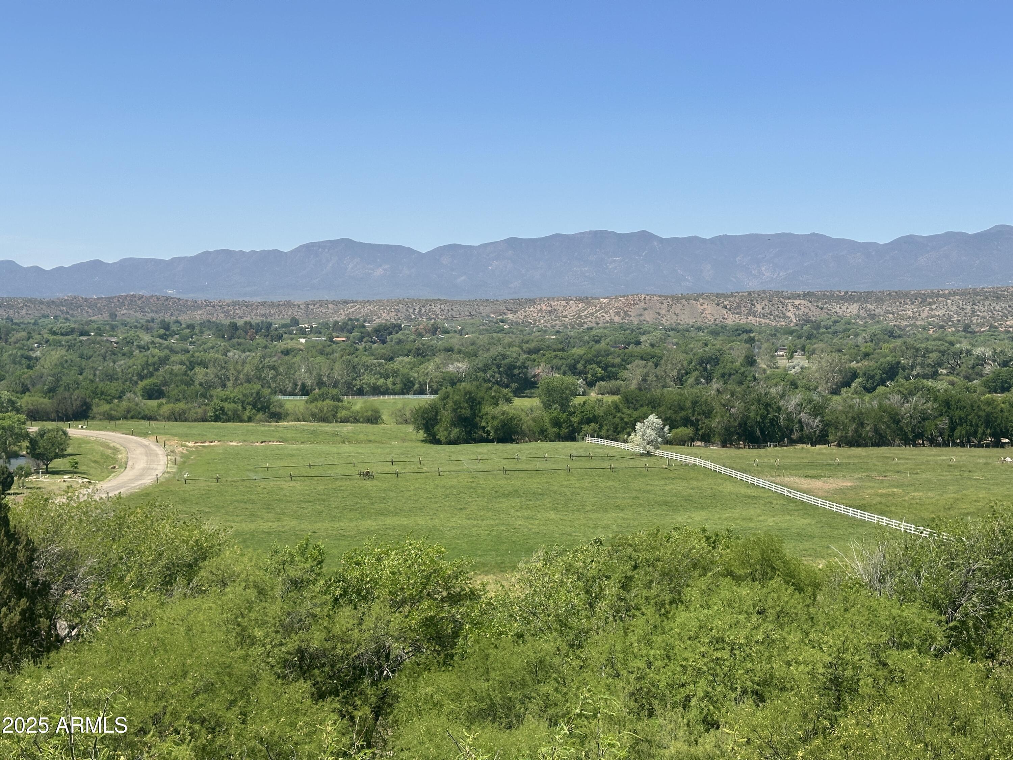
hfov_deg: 39.7
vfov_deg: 30.3
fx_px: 1405
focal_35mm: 48
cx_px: 506
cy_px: 380
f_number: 1.78
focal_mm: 6.86
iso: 64
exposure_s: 1/3876
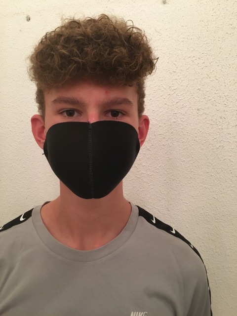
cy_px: 158
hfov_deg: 48.2
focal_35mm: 29
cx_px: 118
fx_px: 265
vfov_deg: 61.7
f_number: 2.2
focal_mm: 4.15
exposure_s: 1/33
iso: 250
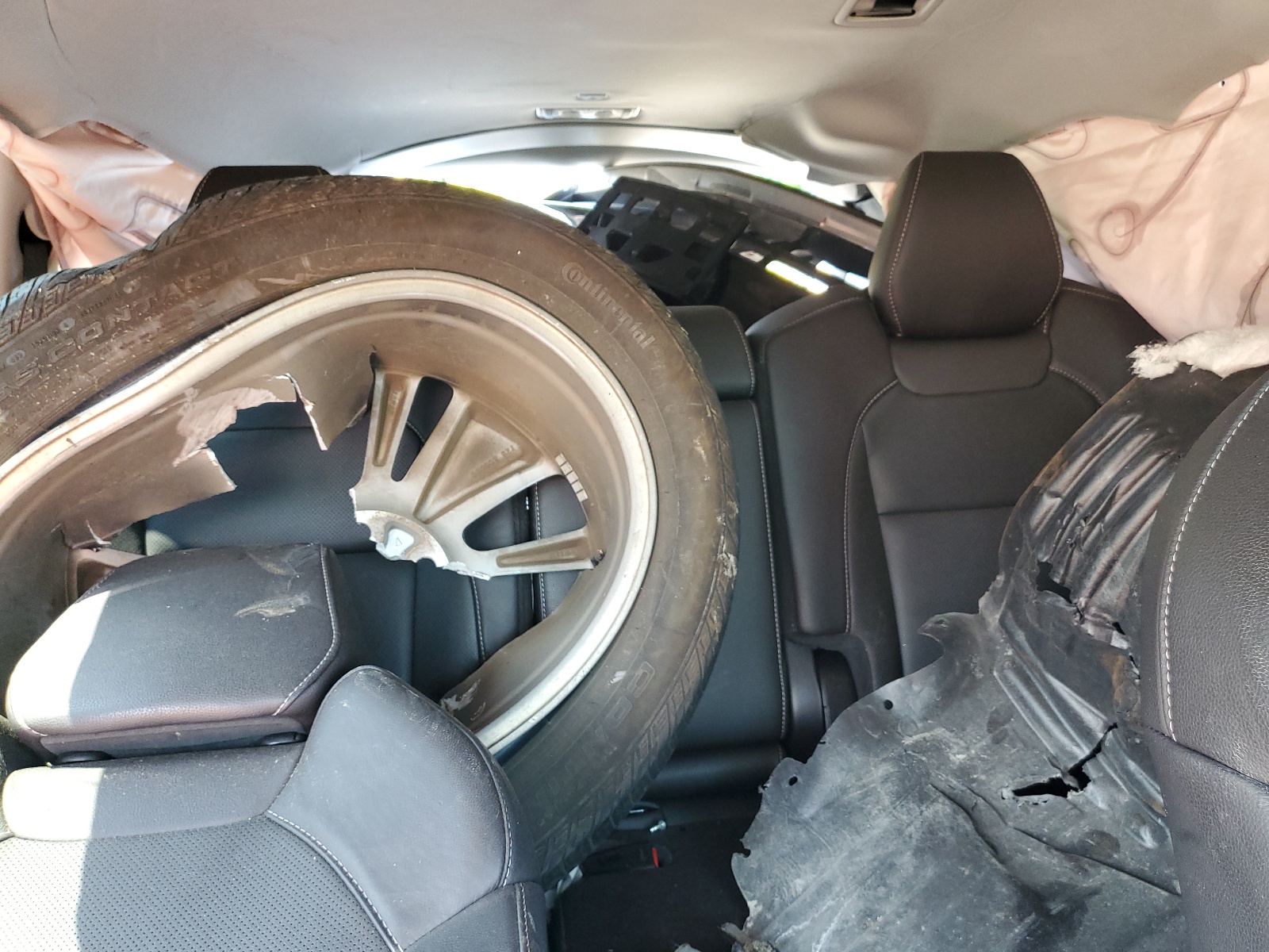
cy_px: 476
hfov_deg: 67.3
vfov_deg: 53.1
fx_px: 953
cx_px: 634
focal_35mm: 26
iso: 141
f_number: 1.5
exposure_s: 1/60.2
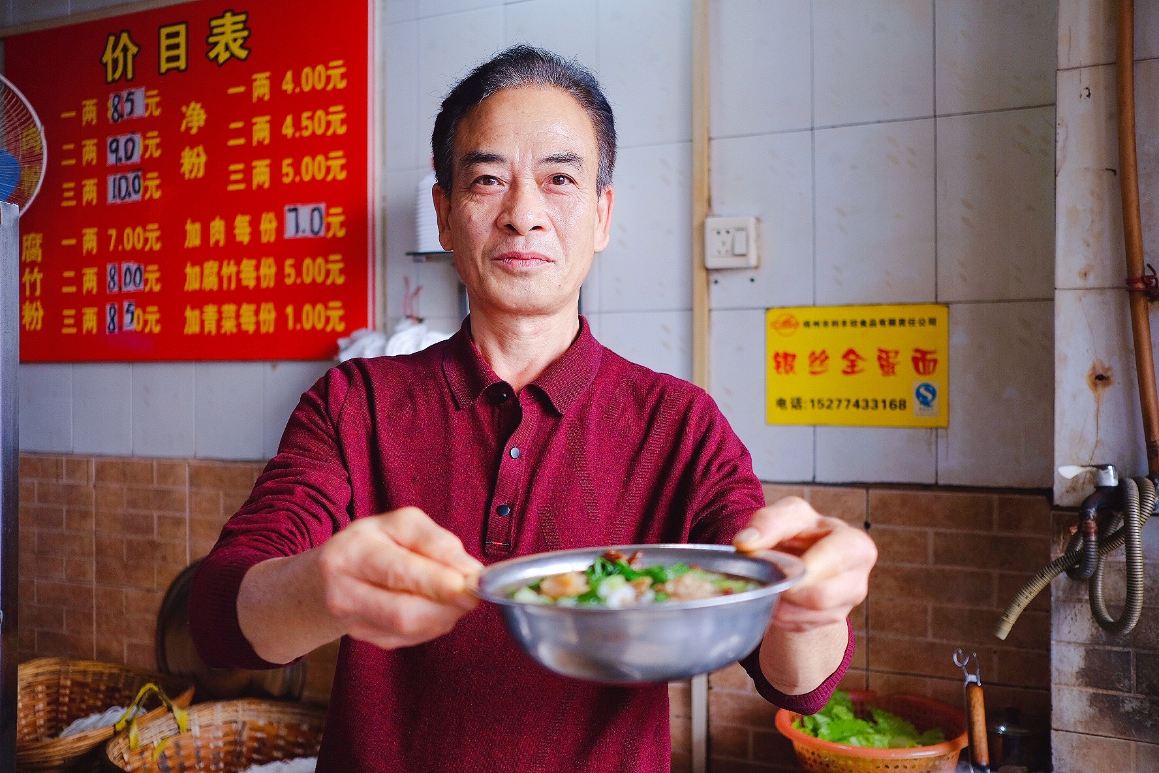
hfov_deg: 54.4
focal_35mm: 35
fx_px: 1127
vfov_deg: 37.9
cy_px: 386
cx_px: 580
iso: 320
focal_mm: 23
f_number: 2
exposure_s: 1/160
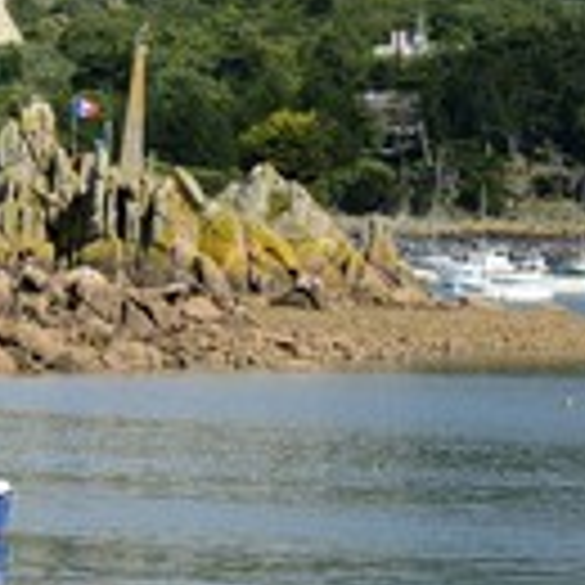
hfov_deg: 5.1
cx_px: -158
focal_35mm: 344
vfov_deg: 5.1
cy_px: 68
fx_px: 6577
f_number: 10
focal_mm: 125
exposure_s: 1/320
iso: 200
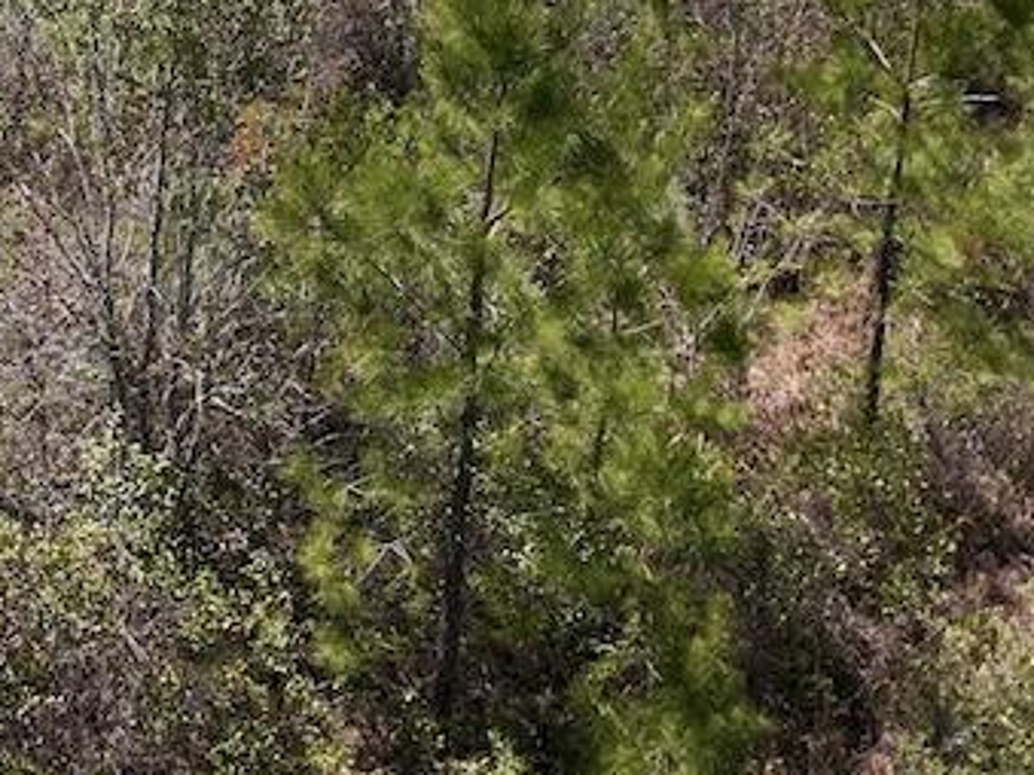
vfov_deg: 15.9
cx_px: -217
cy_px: -395
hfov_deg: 21.4
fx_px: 2538
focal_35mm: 85
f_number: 2.8
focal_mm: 12.29
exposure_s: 1/200
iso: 120
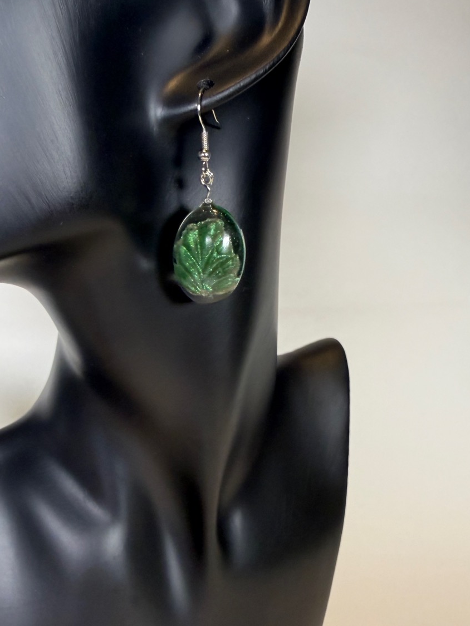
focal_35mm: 32
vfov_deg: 56.7
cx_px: 161
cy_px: 349
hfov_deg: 43.6
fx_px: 579
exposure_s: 1/120
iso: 250
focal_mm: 2.22
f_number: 2.2
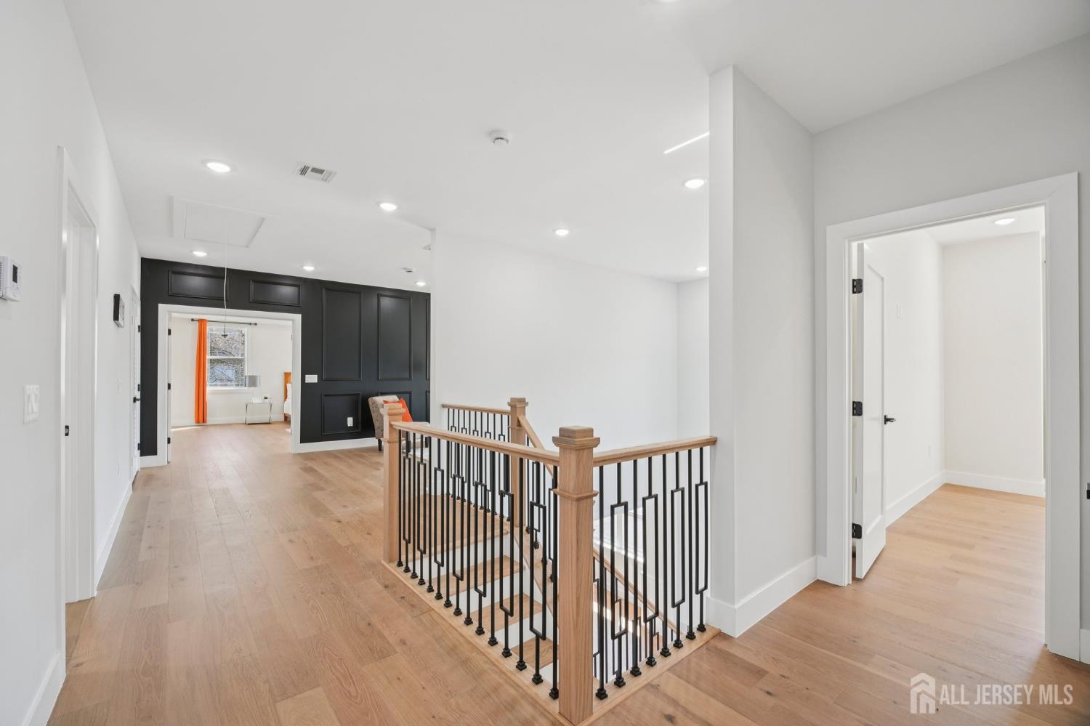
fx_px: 424
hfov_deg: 104.3
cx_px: 545
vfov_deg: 81.2
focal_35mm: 14
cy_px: 363
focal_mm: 14
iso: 400
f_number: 9
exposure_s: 1/30
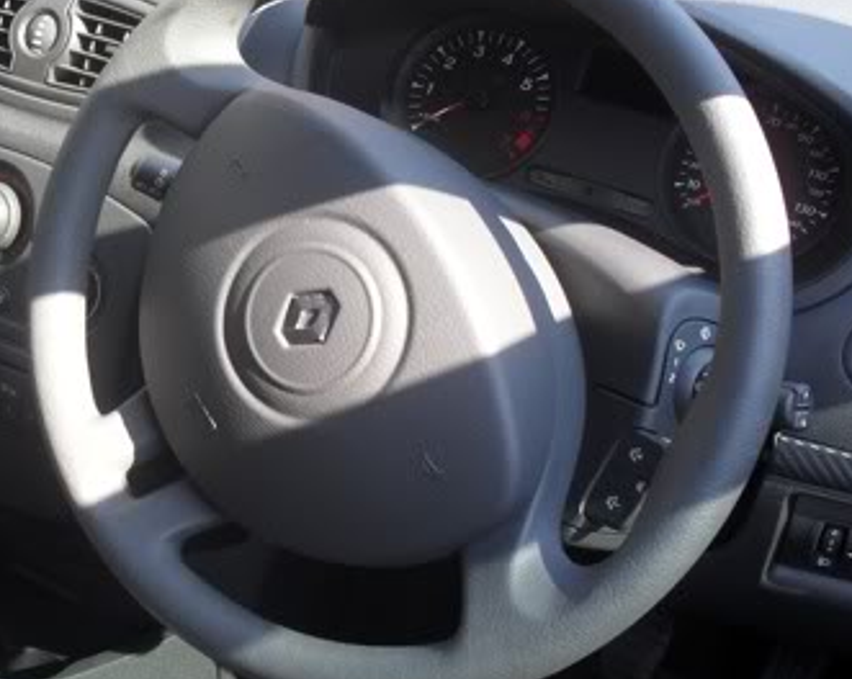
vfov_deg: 24.5
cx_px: 170
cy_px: 381
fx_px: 1562
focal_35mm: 62
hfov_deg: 29.8
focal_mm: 6.3
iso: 100
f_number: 3.2
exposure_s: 1/90
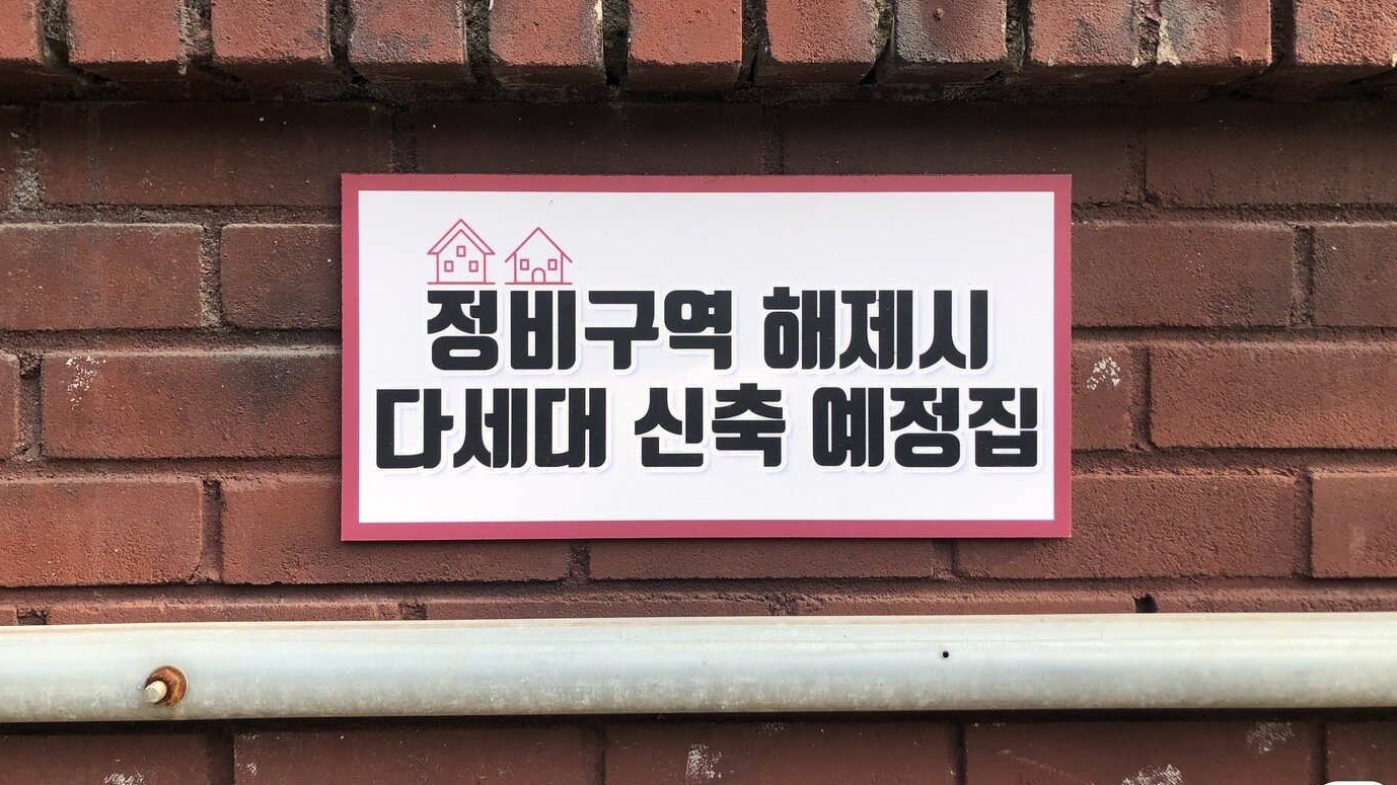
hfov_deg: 62.6
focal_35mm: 31
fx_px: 1148
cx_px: 688
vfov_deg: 37.7
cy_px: 347
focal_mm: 3.99
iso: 20
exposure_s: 1/384
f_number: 1.8
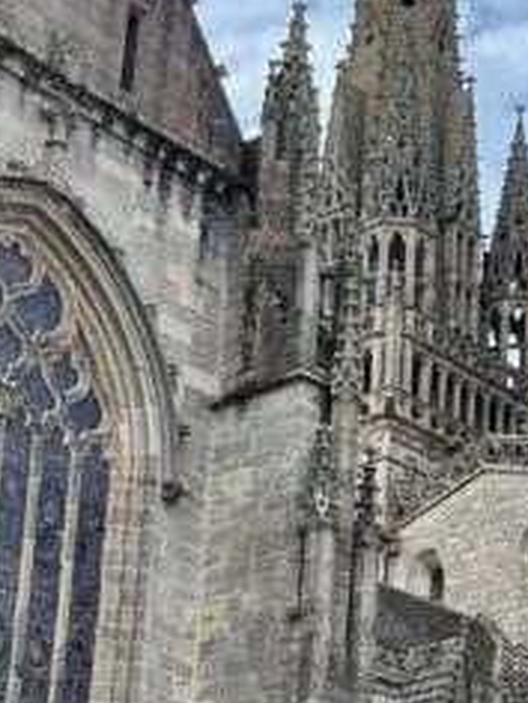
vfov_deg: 17.1
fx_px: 2298
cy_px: 688
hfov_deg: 12.8
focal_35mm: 113
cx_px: 620
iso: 50
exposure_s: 1/1776
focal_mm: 5.1
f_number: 1.6
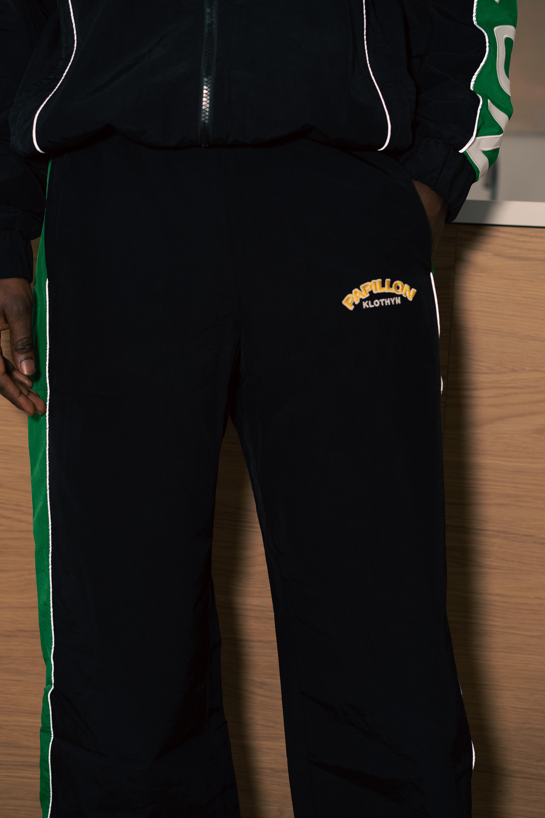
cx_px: 272
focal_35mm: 55
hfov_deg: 24.6
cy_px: 409
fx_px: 1249
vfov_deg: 36.2
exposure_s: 1/125
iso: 400
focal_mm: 55
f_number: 4
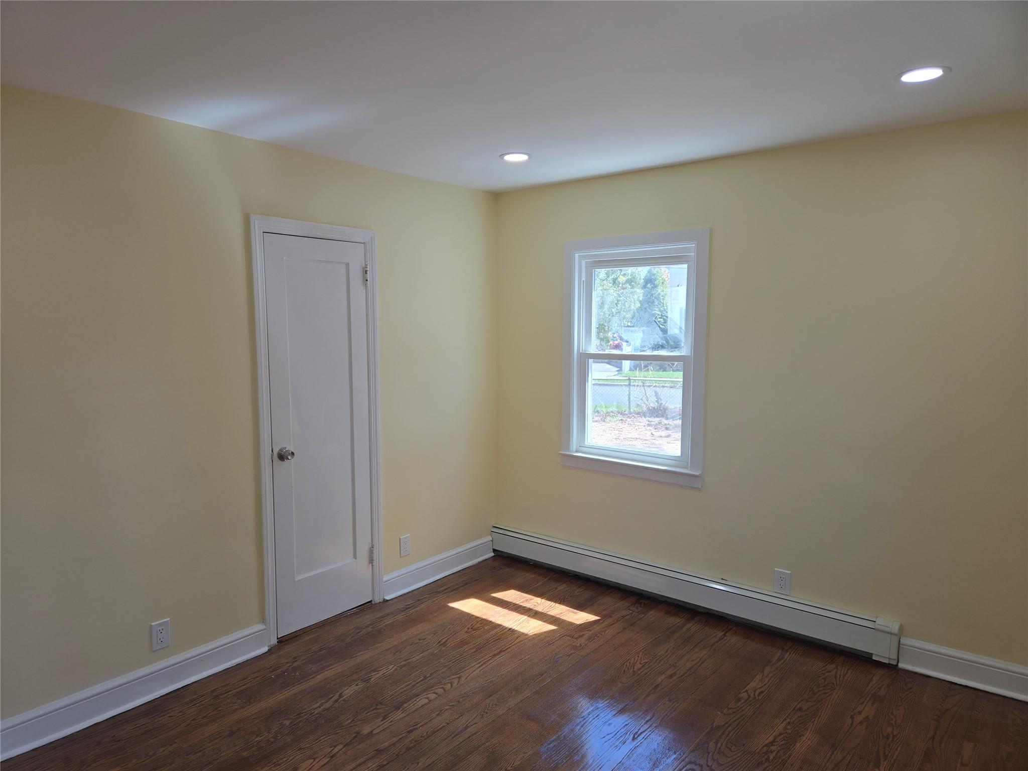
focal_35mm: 23
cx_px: 514
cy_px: 386
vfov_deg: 58.9
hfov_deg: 73.9
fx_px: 683
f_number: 1.8
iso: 25
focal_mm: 5.4
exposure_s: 1/150
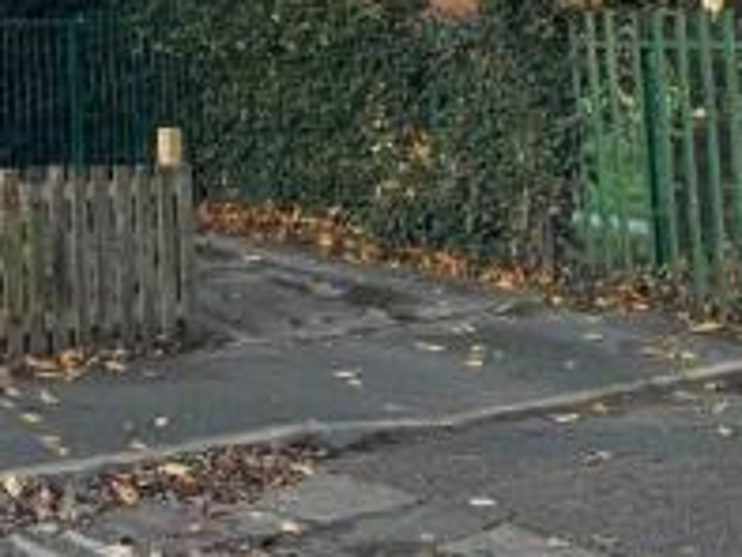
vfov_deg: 19.7
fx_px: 1523
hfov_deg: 23.4
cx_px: -288
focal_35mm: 71
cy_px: -88
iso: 80
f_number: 1.78
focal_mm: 6.76
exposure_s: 1/627
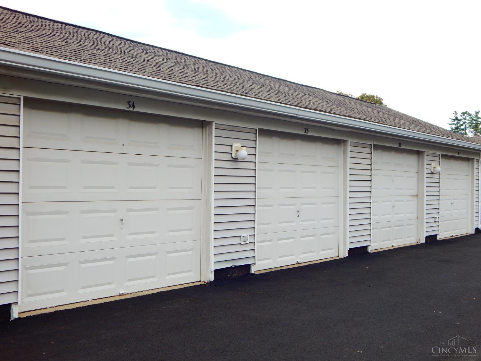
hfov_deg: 43.9
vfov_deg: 33.6
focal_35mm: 43
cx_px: 240
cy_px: 180
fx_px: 597
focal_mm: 7.7
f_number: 3.6
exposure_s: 1/320
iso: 125
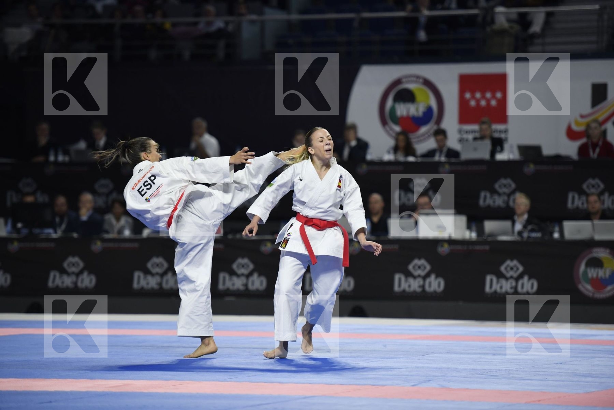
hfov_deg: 12.1
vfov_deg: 8.1
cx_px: 307
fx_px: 2899
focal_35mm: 170
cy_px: 205
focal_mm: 170
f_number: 2.8
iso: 800
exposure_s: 1/800
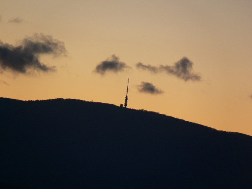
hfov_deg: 4.7
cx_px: 126
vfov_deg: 3.5
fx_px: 3058
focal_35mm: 420
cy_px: 94
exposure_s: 1/30
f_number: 3.7
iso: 100
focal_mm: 88.8
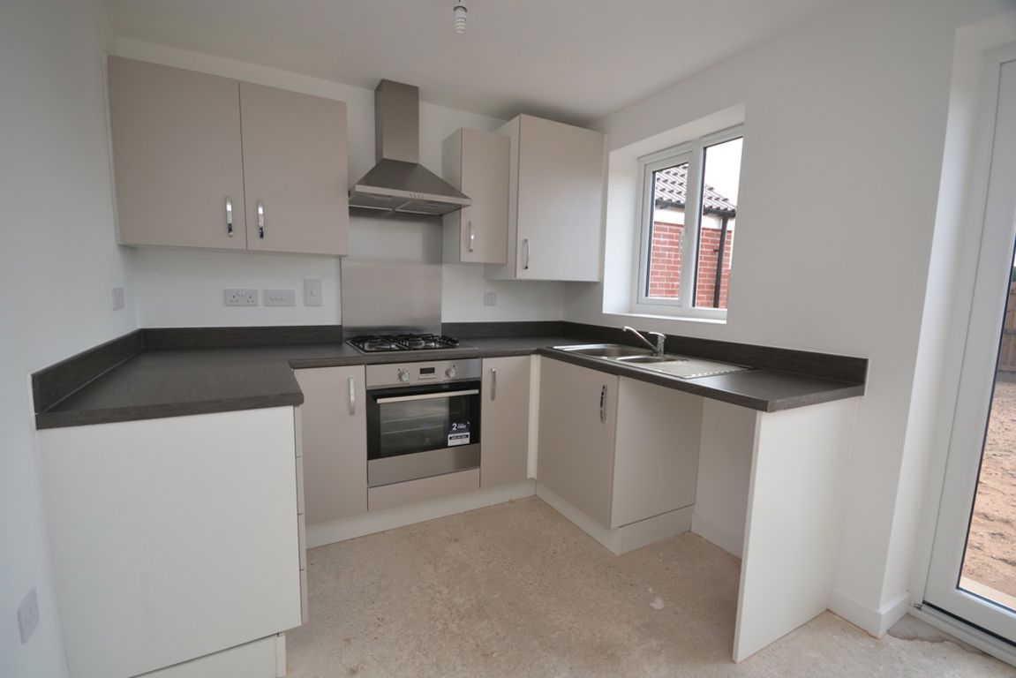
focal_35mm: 15
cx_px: 508
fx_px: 423
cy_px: 339
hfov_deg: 100.4
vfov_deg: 77.4
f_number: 5.6
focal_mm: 10
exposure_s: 1/125
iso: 320
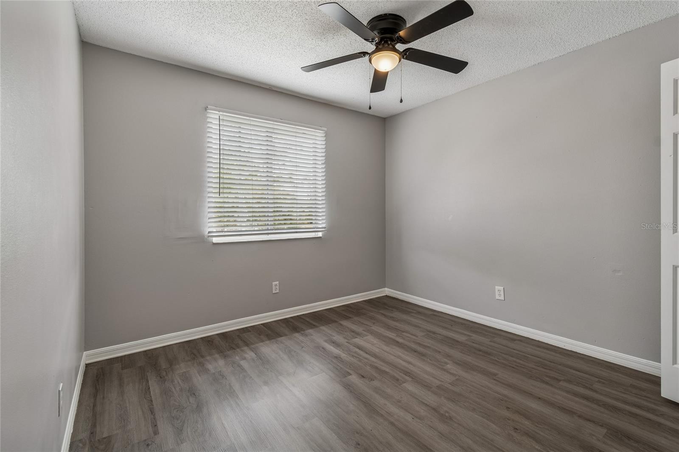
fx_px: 283
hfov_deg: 100.4
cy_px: 226
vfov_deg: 77.3
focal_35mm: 15
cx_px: 340
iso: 100
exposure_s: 1/10
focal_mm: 10
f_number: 7.1
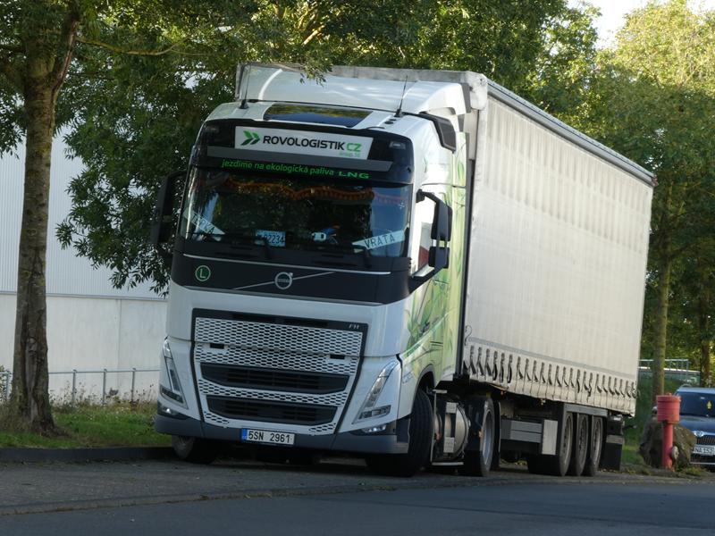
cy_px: 268
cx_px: 358
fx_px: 4420
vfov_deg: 6.9
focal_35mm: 214
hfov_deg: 9.2
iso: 100
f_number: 5.6
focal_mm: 38.4
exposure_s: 1/80
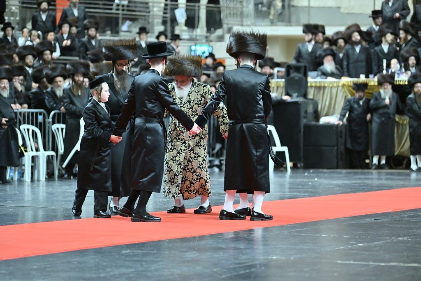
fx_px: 1696
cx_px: 210
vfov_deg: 9.5
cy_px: 140
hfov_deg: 14.2
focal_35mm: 145
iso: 1600
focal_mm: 145
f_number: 2.8
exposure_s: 1/200
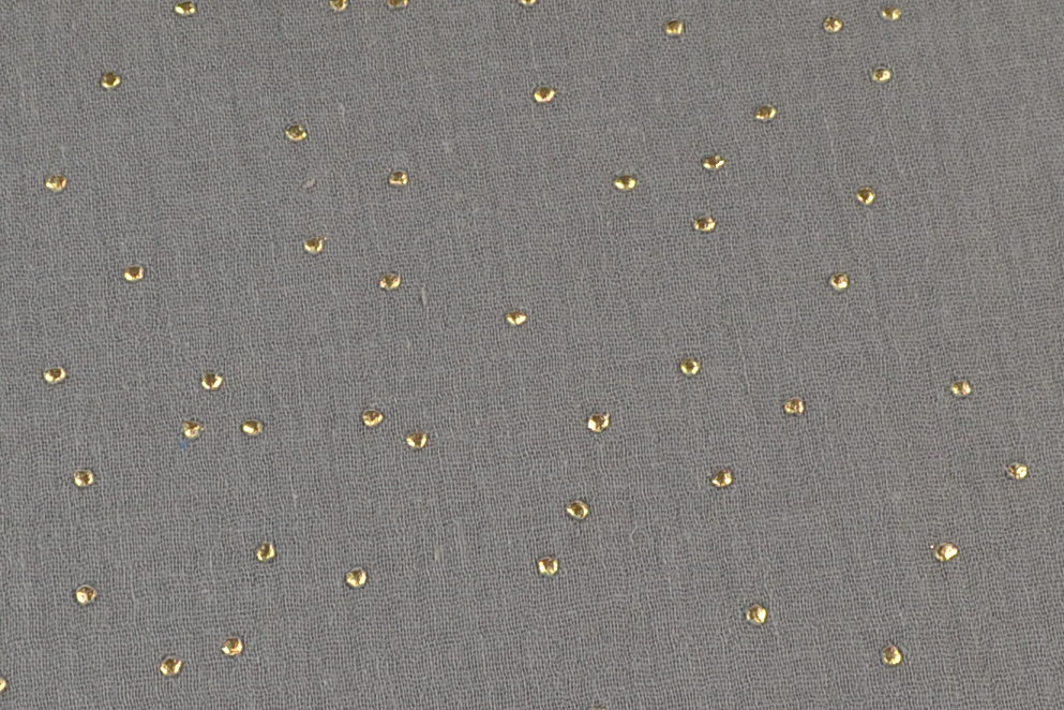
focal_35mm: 94
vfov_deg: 14.6
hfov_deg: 21.6
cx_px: 394
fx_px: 2778
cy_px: 374
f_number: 8
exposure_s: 1/15
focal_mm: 18
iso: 100
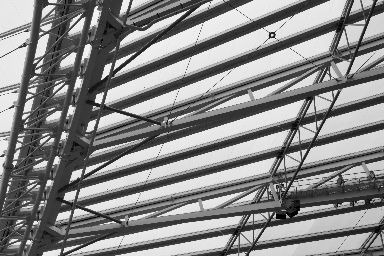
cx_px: 140
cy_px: 126
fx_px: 672
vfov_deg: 21.6
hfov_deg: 31.7
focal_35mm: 63
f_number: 8
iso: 200
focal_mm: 28
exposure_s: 1/125
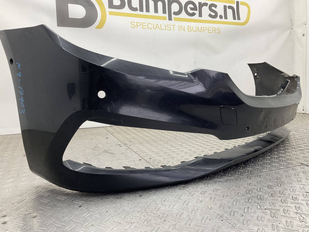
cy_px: 116
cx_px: 154
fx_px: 259
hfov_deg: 61.7
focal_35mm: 29
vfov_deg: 48.2
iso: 32
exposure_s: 1/100
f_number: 1.8
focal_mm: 3
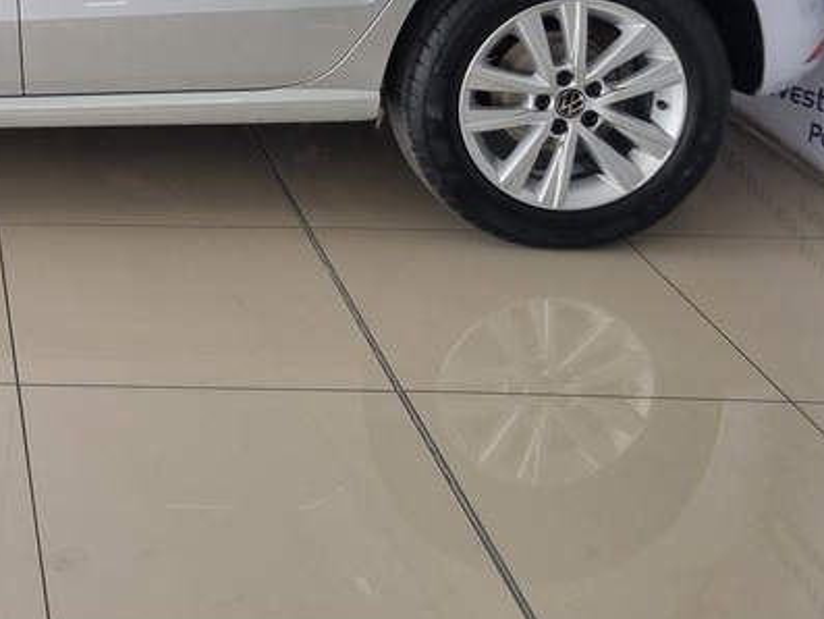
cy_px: -170
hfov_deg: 26.3
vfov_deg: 20.2
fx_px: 1595
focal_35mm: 67
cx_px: -116
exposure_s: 1/100
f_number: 1.8
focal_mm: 5.4
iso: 64
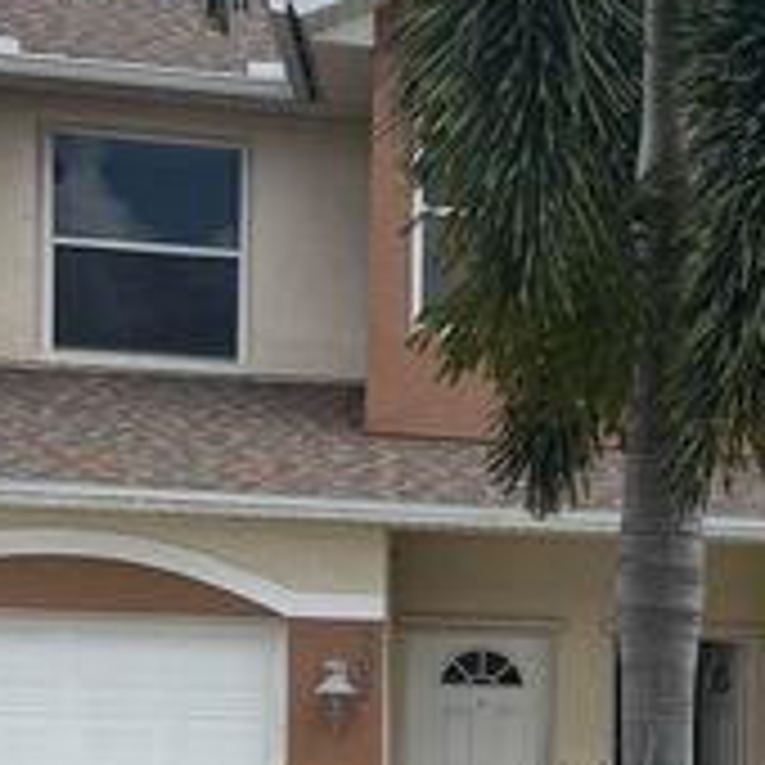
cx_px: 1098
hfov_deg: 17.6
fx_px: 2250
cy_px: 785
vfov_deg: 18.7
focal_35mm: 90
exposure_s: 1/3571
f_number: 1.5
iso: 50
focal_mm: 5.7
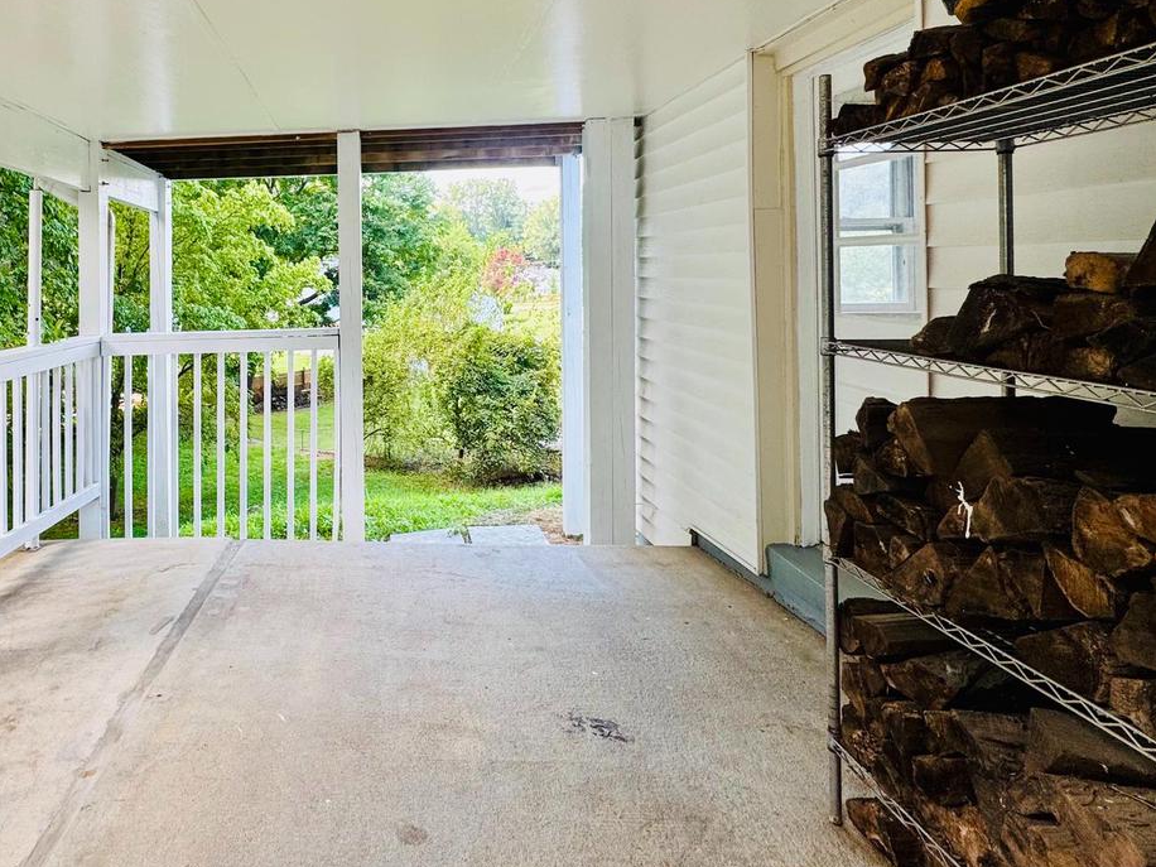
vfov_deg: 59.5
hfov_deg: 72.9
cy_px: 281
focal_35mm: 22
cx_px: 341
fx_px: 735
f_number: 2.2
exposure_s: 1/99
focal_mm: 2.22
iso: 50
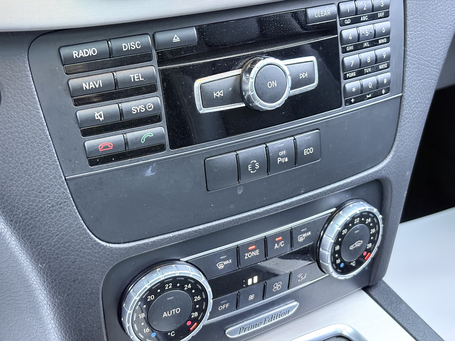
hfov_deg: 36.8
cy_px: 170
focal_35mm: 52
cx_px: 228
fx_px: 683
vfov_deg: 28.0
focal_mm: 5.96
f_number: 1.6
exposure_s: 1/20
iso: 500
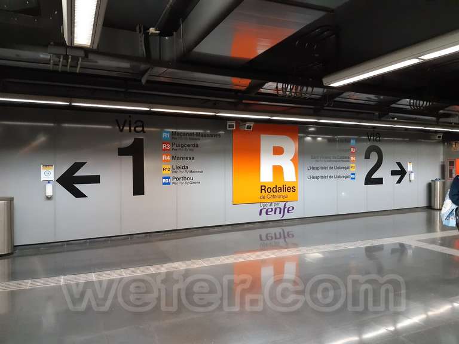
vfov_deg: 53.1
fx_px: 345
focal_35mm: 26
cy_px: 172
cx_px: 230
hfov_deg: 67.3
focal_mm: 3.92
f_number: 1.7
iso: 500
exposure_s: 1/25
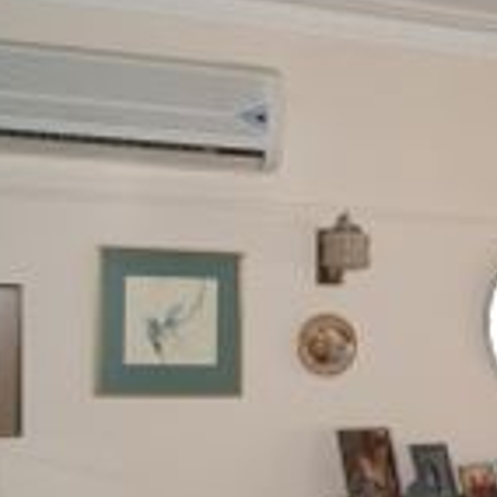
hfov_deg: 21.5
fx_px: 1235
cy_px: 390
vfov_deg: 22.5
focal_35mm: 76
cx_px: 553
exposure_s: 1/60
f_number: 5.6
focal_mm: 18
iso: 400
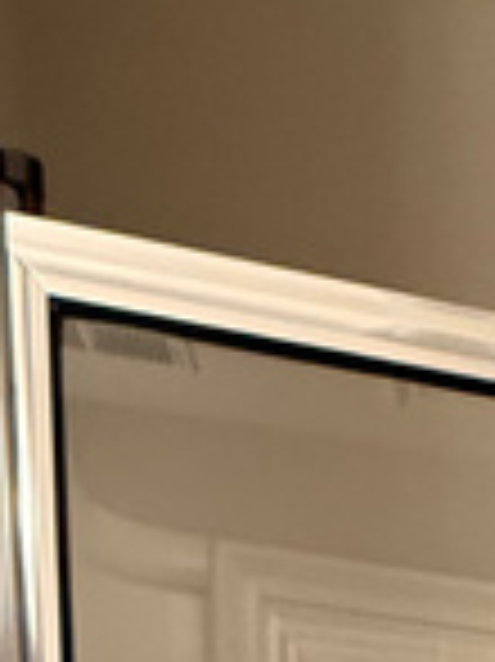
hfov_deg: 17.9
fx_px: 1394
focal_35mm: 73
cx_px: 747
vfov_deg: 17.7
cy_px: 1356
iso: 500
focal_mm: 2.22
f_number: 2.2
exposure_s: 1/60
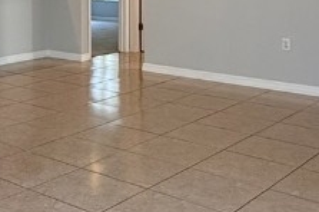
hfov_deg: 28.3
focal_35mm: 67
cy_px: -27
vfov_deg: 19.3
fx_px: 593
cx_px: -1
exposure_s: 1/120
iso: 250
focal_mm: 2.22
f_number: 2.2
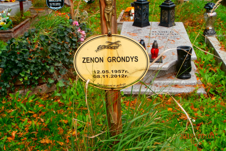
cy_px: 68
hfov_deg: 33.4
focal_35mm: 60
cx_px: 114
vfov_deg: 22.6
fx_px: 377
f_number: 4.5
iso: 100
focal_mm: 10.11
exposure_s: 1/100
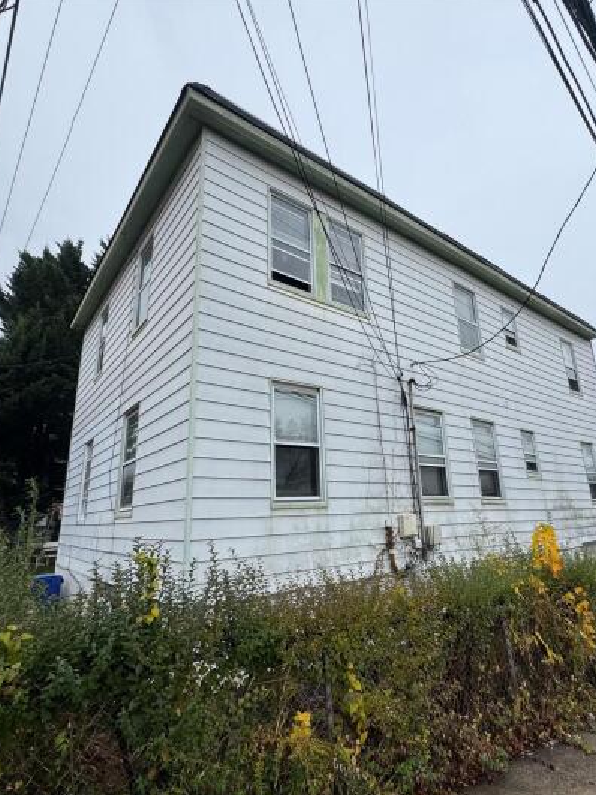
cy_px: 398
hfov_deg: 68.5
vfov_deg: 84.7
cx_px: 325
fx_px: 436
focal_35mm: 19
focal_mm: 2.22
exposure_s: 1/779
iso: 40
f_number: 2.2
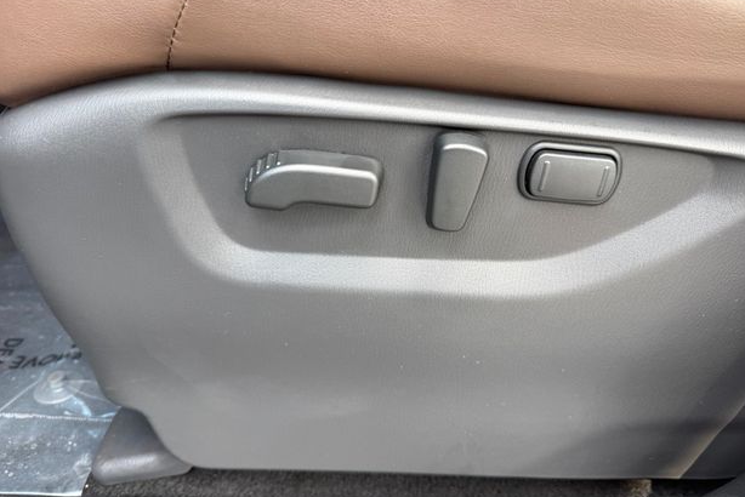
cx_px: 387
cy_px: 222
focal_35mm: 26
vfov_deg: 49.5
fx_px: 538
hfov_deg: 69.3
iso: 64
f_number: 1.78
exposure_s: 1/129
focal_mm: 6.76
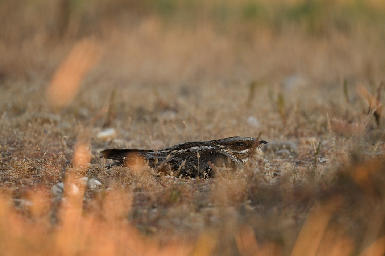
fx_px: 6416
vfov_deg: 2.3
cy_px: 128
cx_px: 192
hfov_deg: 3.4
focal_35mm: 600
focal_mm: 600
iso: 1600
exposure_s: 1/400
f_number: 6.3
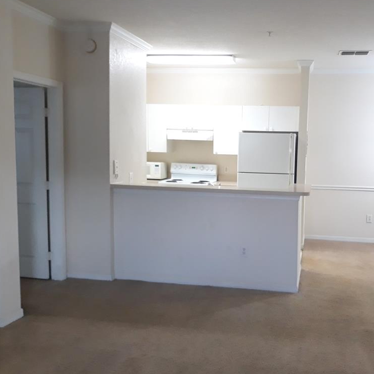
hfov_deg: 47.5
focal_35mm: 34
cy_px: 186
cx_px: 254
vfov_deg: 48.5
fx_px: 416
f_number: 1.7
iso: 250
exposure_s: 1/24
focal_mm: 3.7
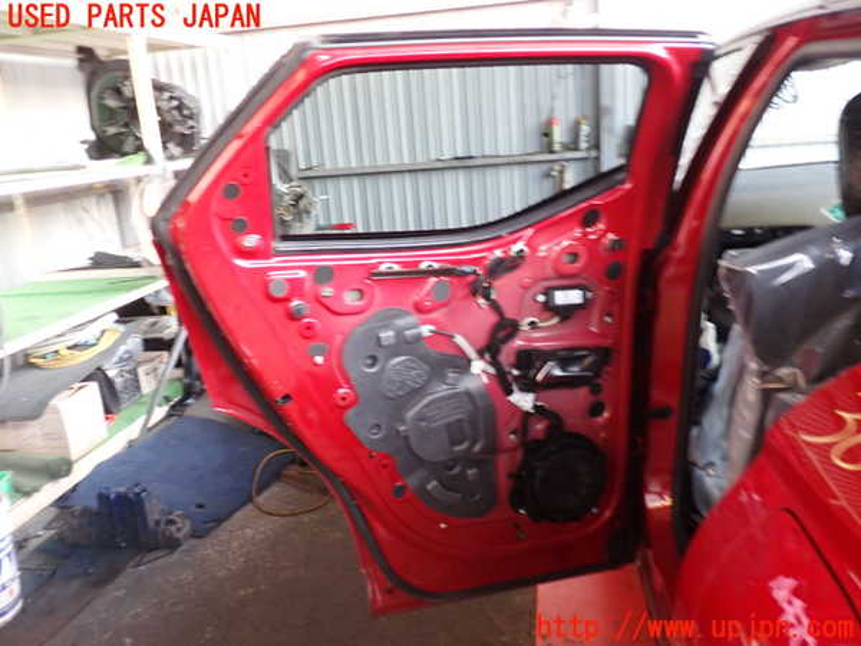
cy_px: 323
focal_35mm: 30
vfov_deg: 46.8
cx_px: 430
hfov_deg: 60.0
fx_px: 746
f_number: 2.3
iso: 250
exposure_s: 1/30
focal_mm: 5.4
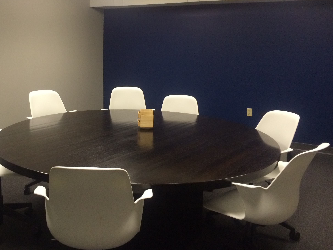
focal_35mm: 39
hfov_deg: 47.2
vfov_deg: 36.5
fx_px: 375
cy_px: 88
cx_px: 117
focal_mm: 4.15
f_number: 2.2
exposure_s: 1/30
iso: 250
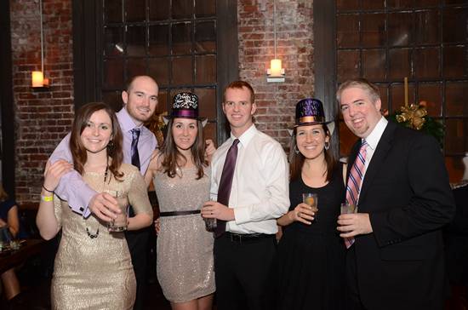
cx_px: 234
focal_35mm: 30
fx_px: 389
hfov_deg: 62.0
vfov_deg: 43.4
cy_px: 155
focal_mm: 20
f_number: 4
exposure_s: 1/30
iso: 1250
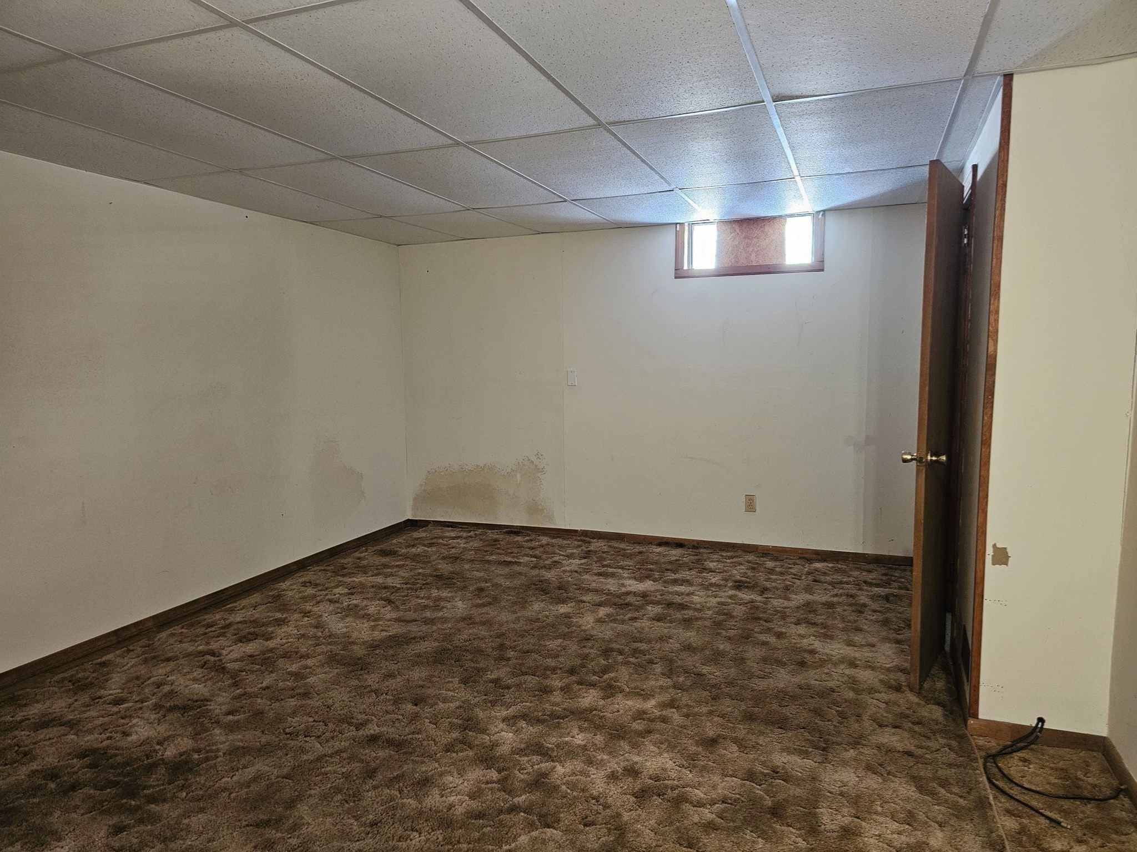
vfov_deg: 58.9
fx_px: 755
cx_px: 568
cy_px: 426
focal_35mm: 23
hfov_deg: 73.9
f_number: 1.7
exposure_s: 1/40
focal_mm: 6.3
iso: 640
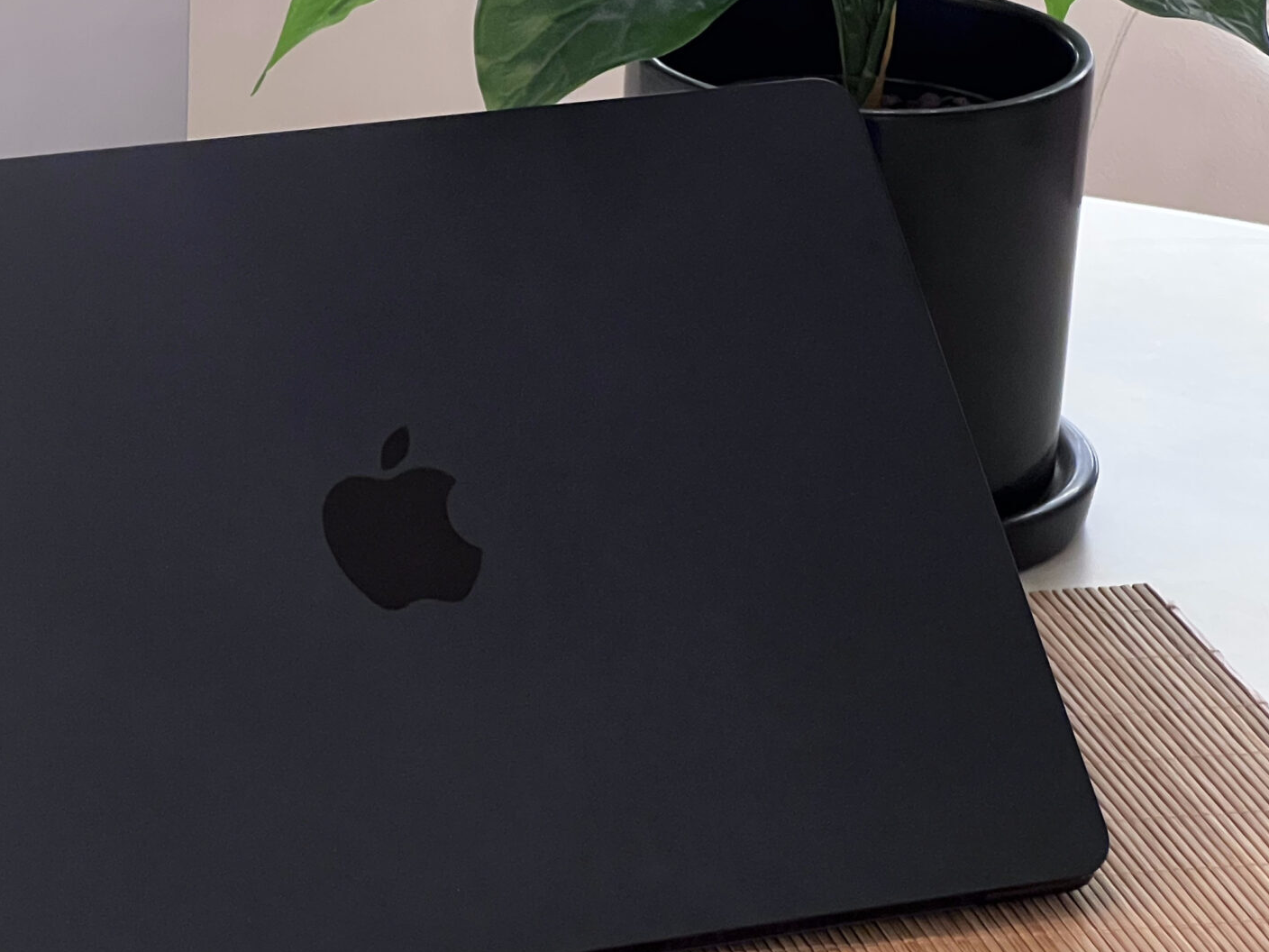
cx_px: 122
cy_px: 472
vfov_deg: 10.6
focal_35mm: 140
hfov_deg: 14.0
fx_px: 5132
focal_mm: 9
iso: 320
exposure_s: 1/60
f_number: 2.8
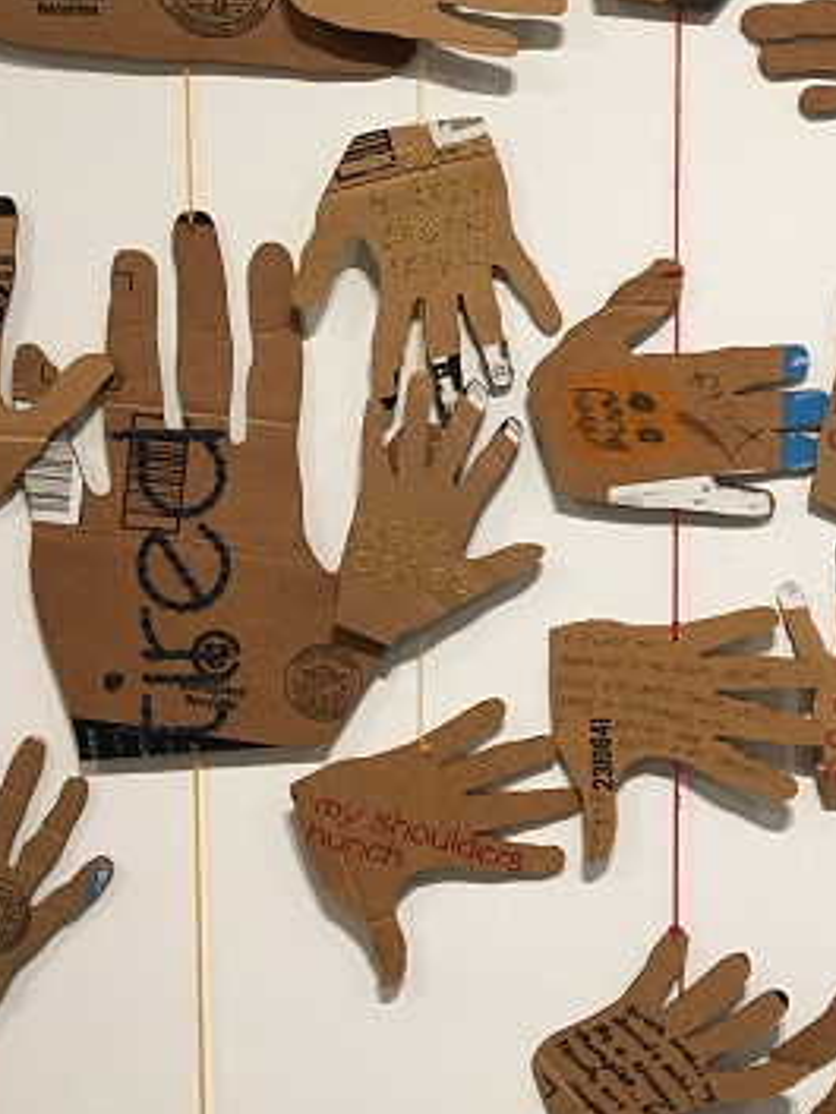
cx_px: 509
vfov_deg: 35.8
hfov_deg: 28.0
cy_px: 254
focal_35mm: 52
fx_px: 1673
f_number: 2.2
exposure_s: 1/30
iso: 125
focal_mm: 4.15
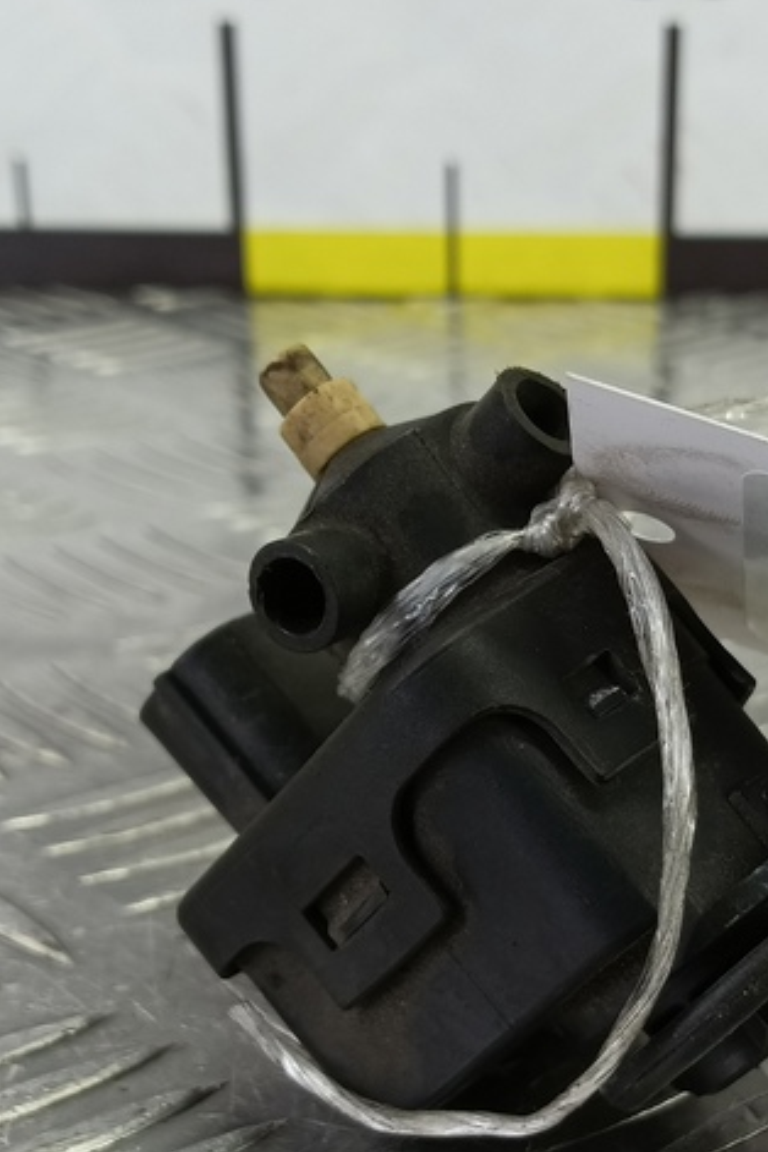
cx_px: 543
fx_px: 1664
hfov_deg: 25.8
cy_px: 814
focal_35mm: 52
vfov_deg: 37.5
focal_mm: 4.11
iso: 119
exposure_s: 1/50
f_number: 1.6
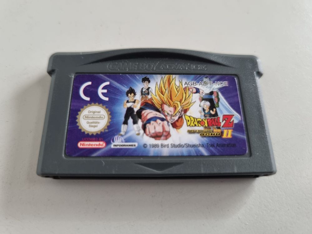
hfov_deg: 67.3
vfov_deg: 53.1
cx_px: 156
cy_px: 117
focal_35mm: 26
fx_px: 234
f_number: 1.8
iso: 250
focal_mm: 5.4
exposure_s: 1/100
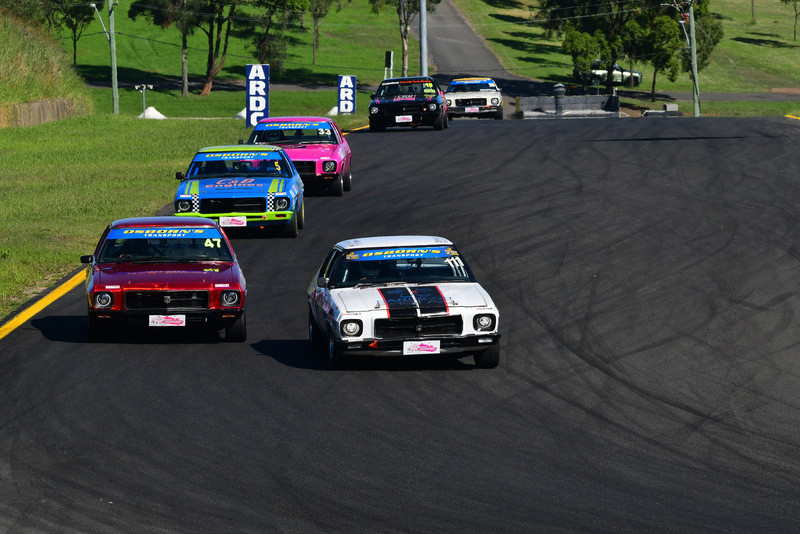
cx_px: 400
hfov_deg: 6.9
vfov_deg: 4.6
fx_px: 6669
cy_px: 267
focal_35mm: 300
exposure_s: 1/640
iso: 400
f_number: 13
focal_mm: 200
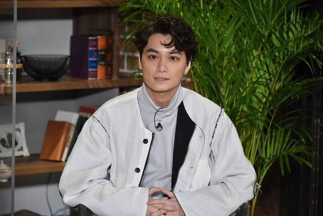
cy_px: 108
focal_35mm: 200
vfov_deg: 6.9
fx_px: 1795
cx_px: 162
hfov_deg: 10.3
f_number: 5.6
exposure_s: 1/250
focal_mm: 200
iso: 4000
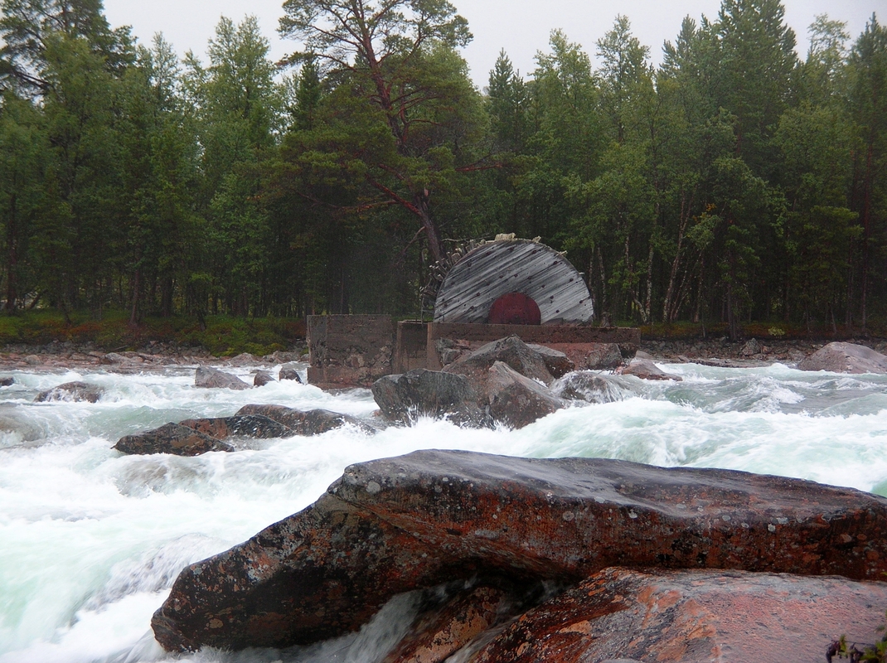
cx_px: 444
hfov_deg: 18.1
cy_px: 332
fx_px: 2790
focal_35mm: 109
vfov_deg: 13.6
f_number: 3.5
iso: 50
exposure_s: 1/70.8
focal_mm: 17.9
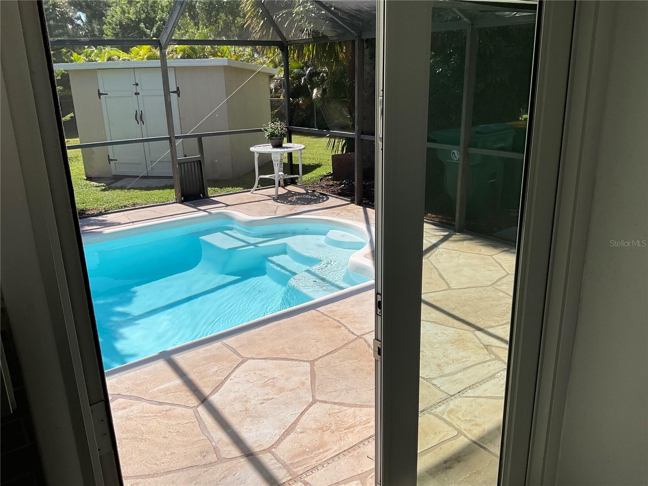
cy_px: 243
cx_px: 324
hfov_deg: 61.7
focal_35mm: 29
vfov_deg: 48.2
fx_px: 543
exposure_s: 1/1912
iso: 16
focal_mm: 3
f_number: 1.8
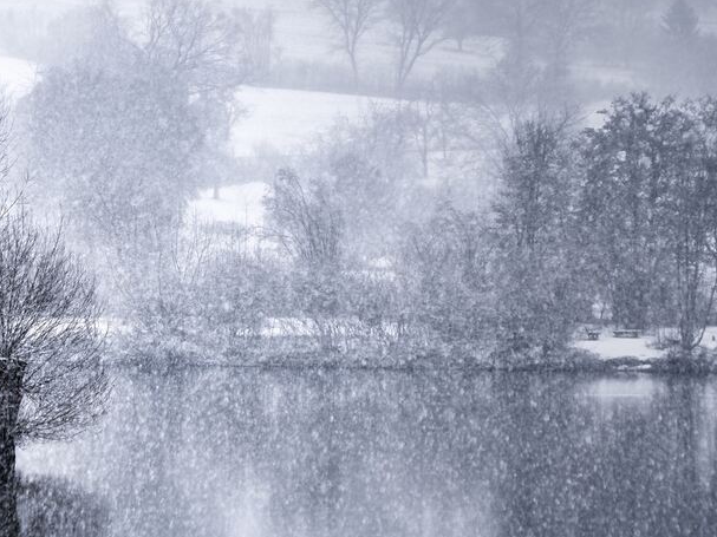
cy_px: 271
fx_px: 4722
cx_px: 112
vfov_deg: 6.5
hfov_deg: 8.7
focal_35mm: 228
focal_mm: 80
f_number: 5
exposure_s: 1/160
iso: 100
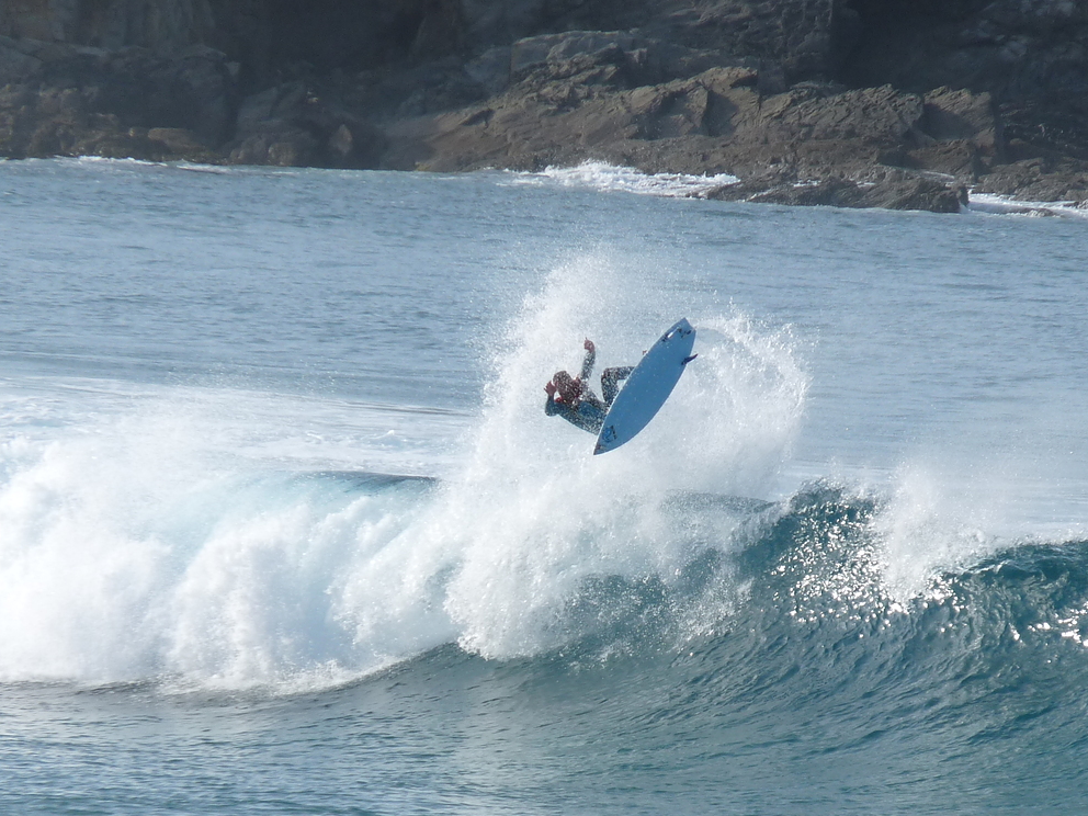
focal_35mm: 568
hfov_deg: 3.5
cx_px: 786
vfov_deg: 2.6
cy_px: 620
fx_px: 17853
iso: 100
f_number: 5.6
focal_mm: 62.5
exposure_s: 1/500
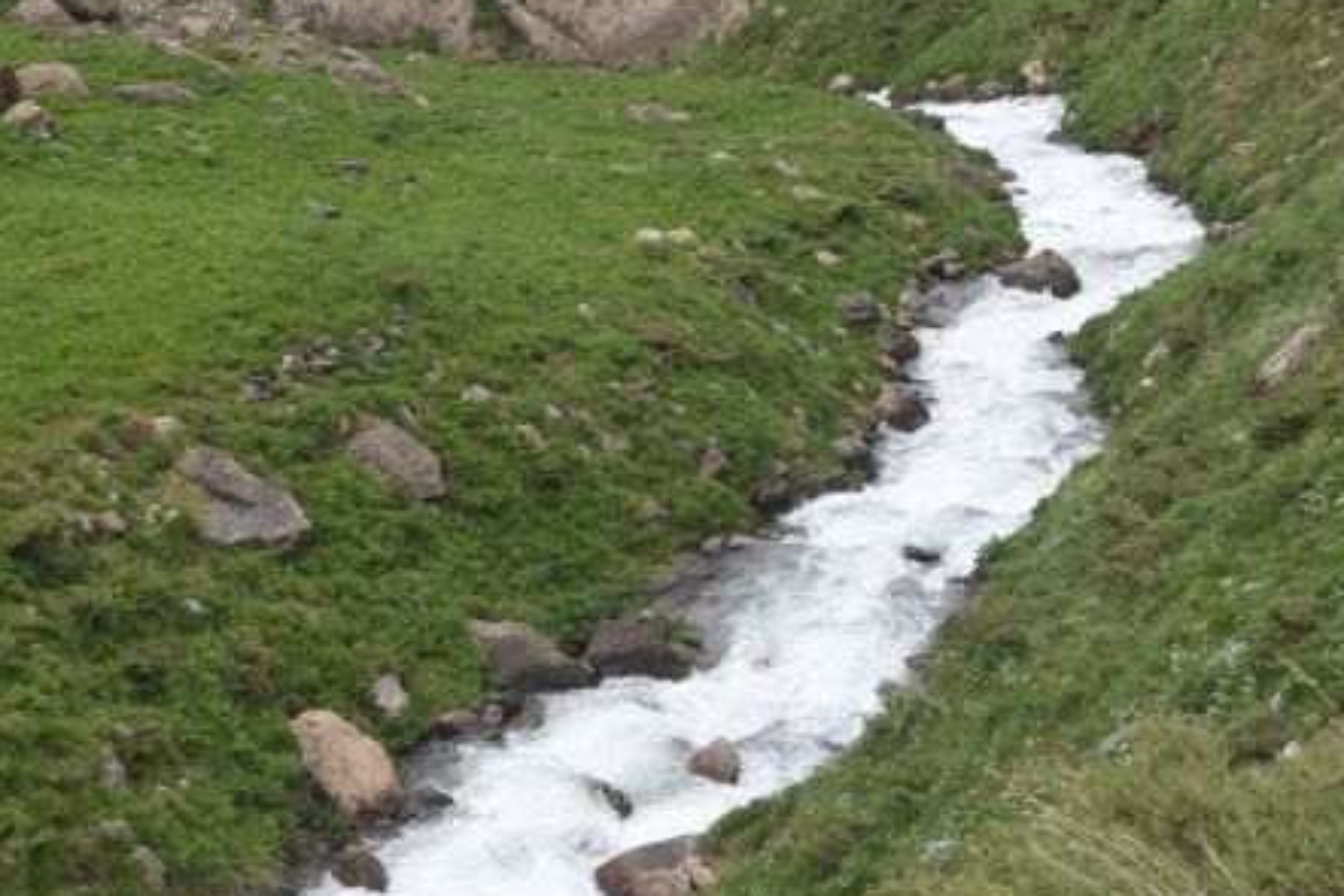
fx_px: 5489
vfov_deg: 9.3
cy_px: 65
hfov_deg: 14.0
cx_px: 702
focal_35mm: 147
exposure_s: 1/125
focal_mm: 50
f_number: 9
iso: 250
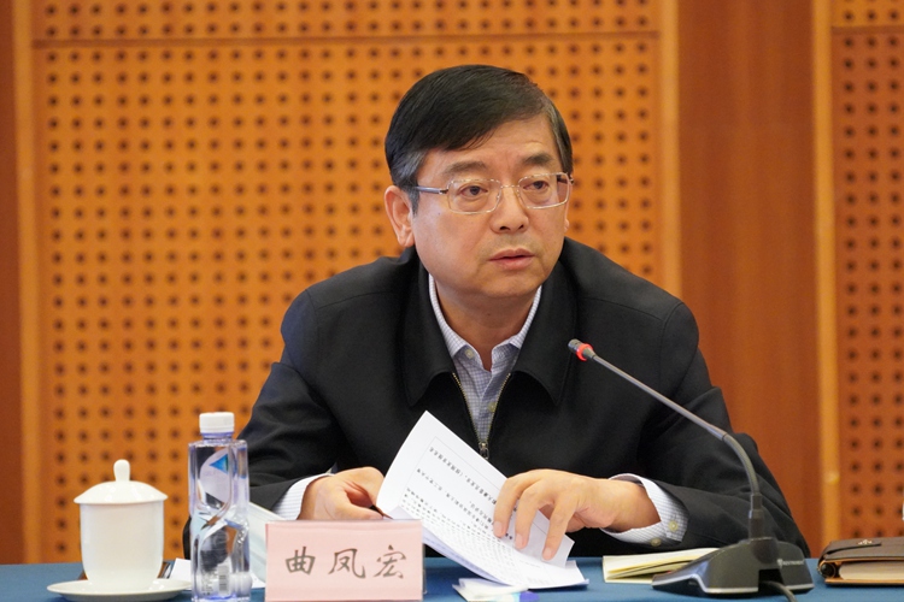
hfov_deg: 9.8
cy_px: 301
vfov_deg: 6.6
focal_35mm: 209
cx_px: 452
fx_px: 5248
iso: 12800
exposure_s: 1/250
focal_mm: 209
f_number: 5.6
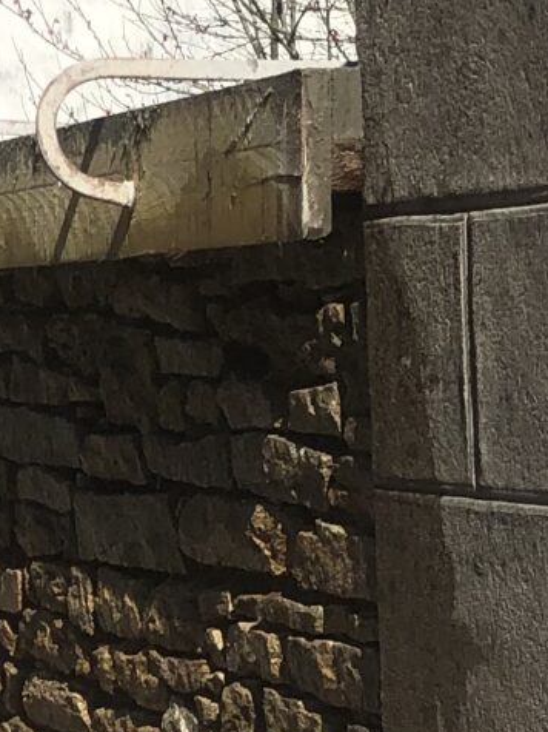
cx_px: -103
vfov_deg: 12.9
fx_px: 3189
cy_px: 777
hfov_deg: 9.7
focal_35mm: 151
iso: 25
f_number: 1.8
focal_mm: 3.99
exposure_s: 1/2404
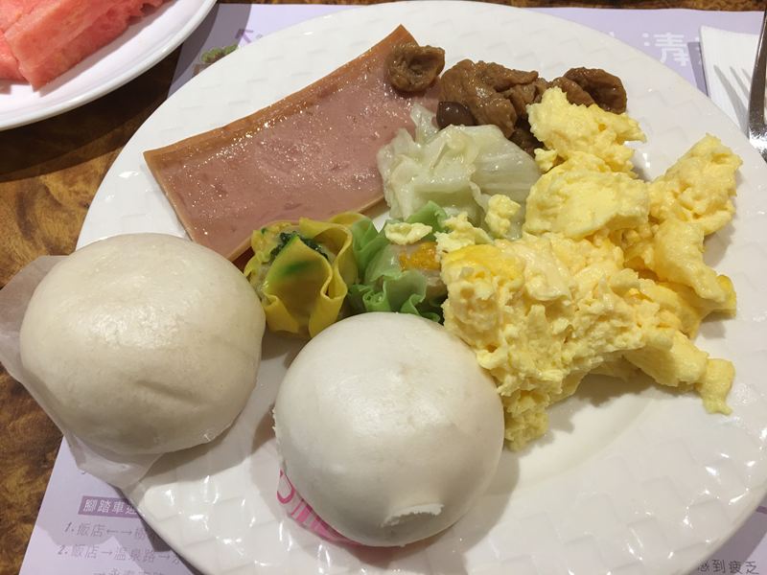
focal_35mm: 29
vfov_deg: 48.2
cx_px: 384
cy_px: 288
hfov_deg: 61.7
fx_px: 643
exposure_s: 1/15
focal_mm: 4.15
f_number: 2.2
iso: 40
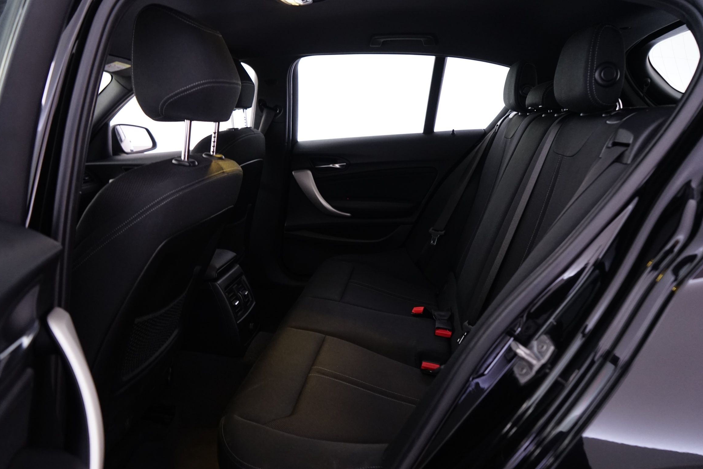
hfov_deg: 69.3
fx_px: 508
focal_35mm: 26
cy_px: 249
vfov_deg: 49.5
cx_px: 334
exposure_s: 1/13
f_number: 4.5
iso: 1600
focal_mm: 24
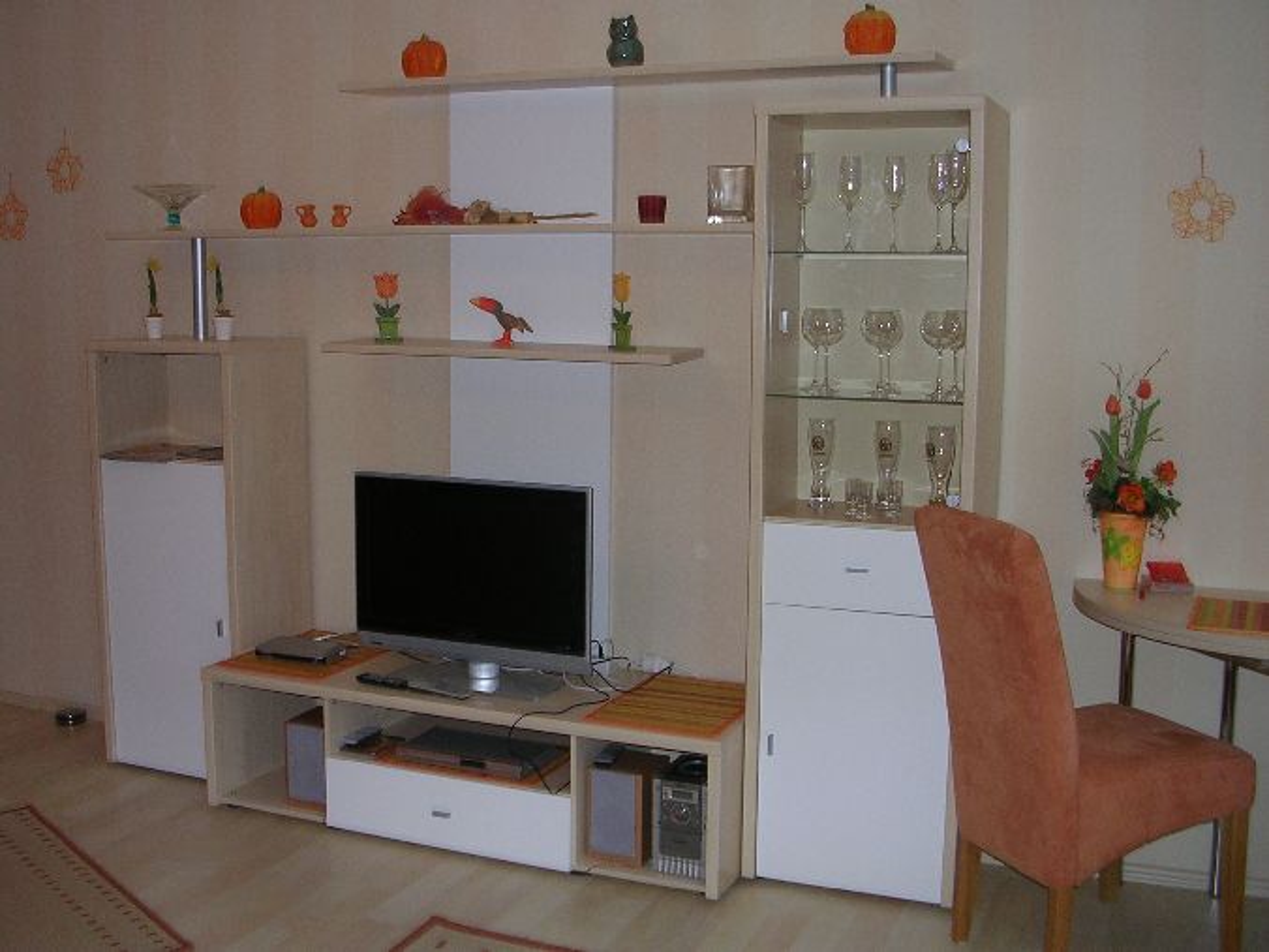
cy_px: 476
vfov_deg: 37.7
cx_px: 634
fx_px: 1393
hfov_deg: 49.0
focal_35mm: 38
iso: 53
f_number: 2.8
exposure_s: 1/60.1
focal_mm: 5.8
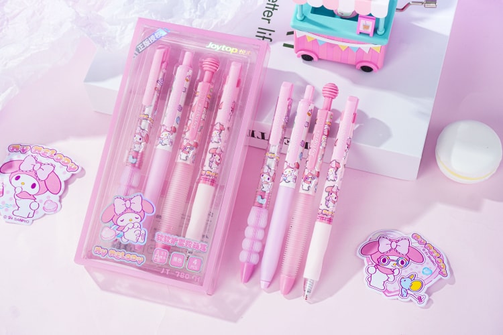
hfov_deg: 32.6
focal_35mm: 62
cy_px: 168
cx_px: 252
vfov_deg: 22.1
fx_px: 859
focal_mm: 41
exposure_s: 1/125
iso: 100
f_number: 9.5
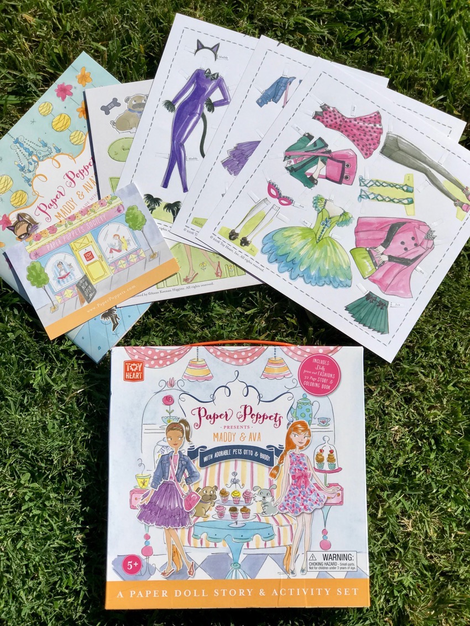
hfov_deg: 25.7
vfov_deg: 33.8
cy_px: 313
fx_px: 1032
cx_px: 235
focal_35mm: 57
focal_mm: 6.6
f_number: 2.8
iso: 20
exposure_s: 1/3831
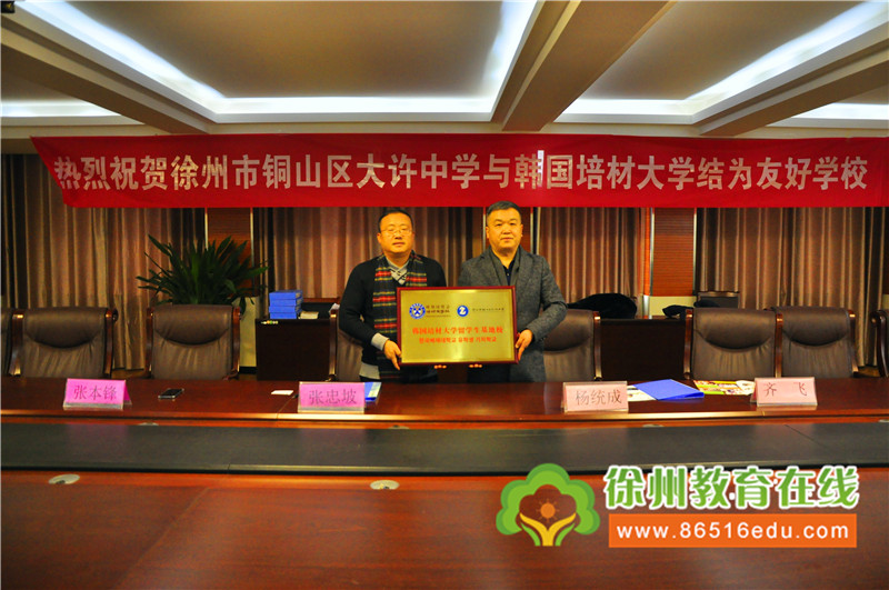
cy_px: 295
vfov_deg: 47.8
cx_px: 444
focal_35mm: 27
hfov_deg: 67.5
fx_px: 666
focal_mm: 18
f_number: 3.5
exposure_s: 1/45
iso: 1100
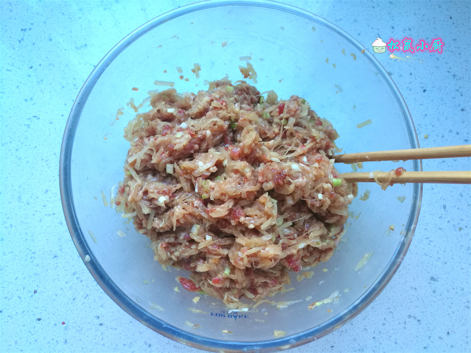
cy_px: 176
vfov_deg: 51.4
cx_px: 236
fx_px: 367
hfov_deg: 65.3
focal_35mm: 27
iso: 80
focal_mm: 4.04
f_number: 2
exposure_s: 1/30
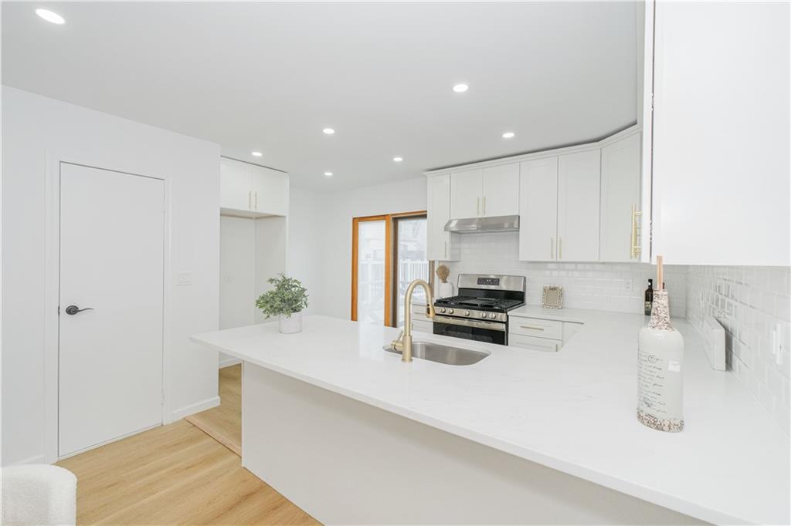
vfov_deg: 77.3
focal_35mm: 15
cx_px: 396
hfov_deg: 100.4
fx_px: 329
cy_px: 263
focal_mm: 10
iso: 1600
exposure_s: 1/160
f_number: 7.1
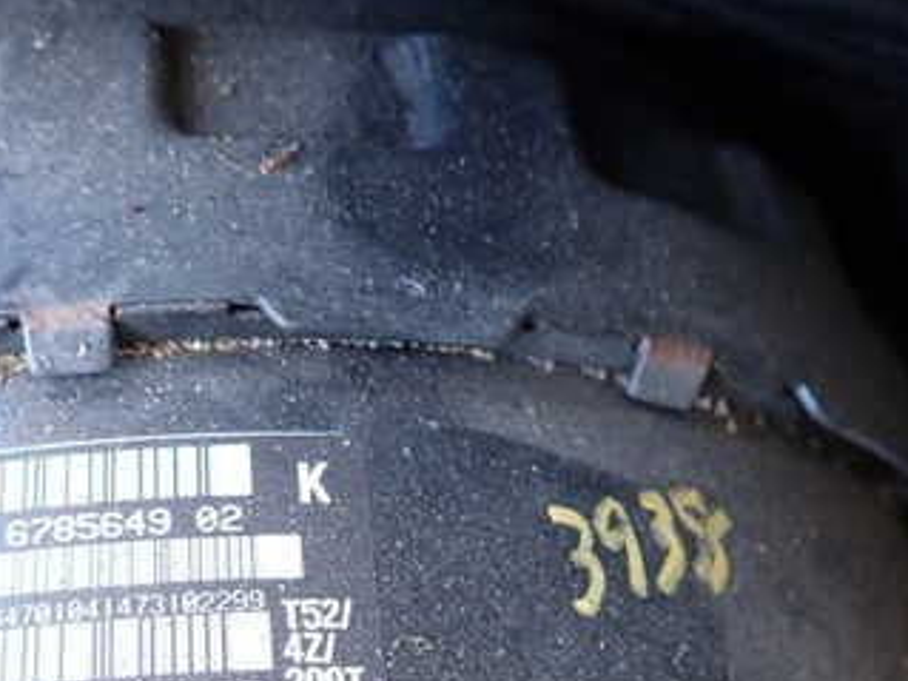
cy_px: 473
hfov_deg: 39.9
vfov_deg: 30.5
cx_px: 293
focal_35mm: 47
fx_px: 1232
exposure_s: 1/60
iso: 200
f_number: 2
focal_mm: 4.5
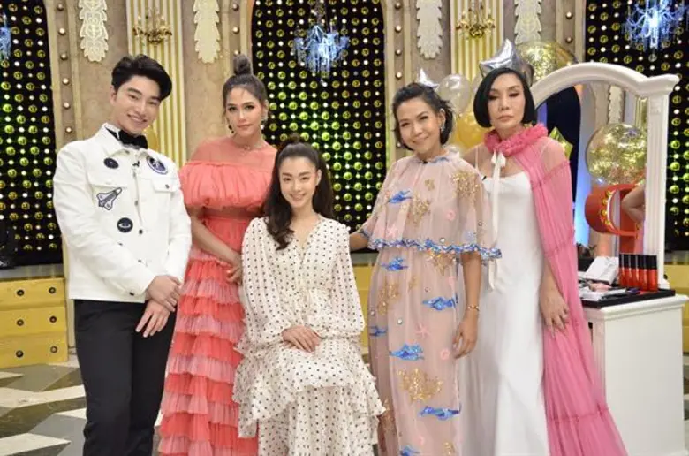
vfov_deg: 34.0
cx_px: 344
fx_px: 745
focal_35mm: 39
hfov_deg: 49.7
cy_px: 228
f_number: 5
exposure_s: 1/250
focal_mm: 26
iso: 1250
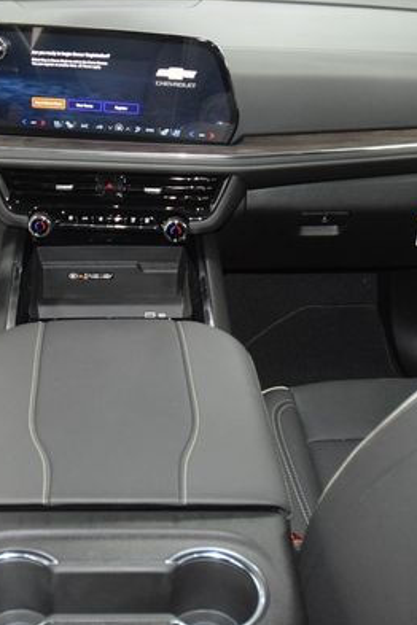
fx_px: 764
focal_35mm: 44
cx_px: 105
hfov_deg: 30.0
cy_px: 308
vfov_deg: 44.5
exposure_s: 1/50
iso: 3200
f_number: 3.5
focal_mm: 18
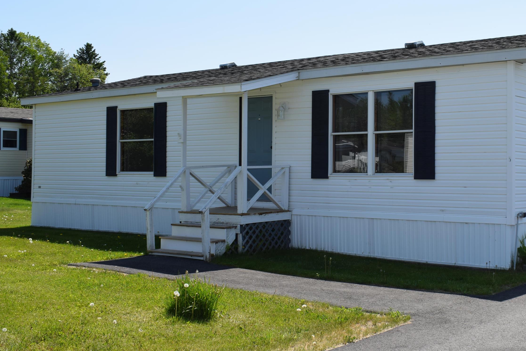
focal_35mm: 52
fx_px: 755
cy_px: 155
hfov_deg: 38.1
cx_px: 339
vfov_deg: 26.1
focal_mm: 25
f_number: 10
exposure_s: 1/200
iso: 100
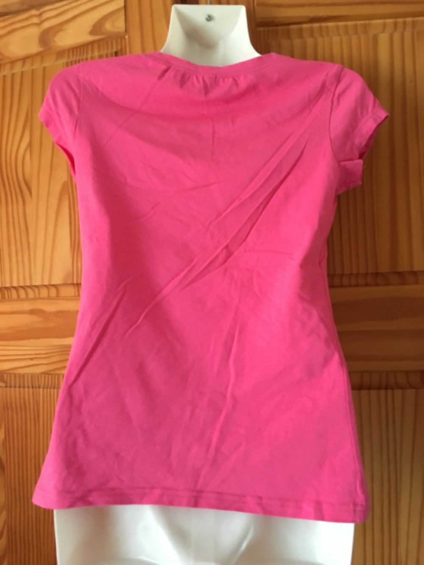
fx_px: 474
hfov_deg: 48.2
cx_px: 212
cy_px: 282
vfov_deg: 61.7
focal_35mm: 29
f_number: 2.2
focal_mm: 4.15
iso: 200
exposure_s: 1/20
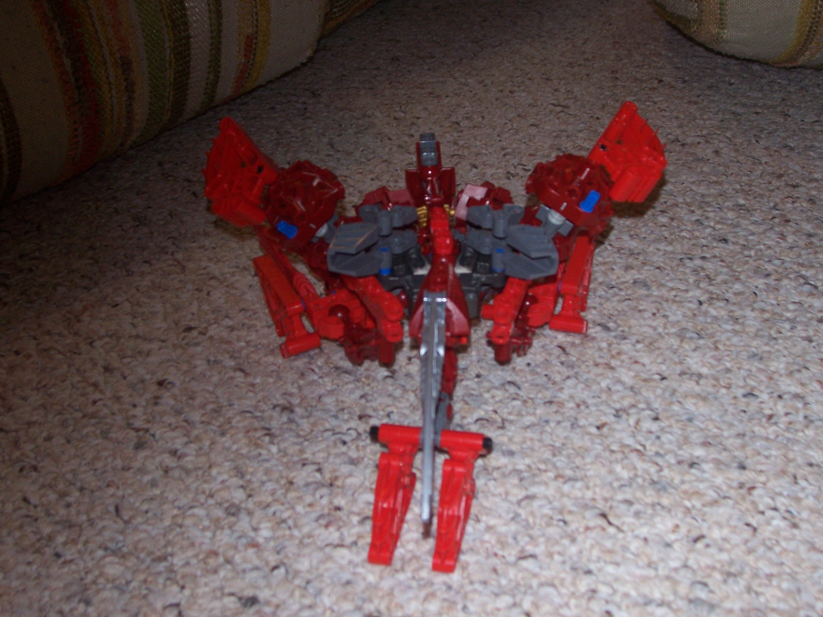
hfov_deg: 44.8
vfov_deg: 34.3
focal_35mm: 42
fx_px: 999
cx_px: 412
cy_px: 308
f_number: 3
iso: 125
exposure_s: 1/60
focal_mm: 7
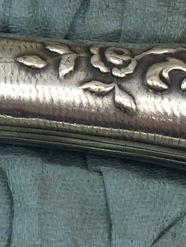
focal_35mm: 209
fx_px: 1496
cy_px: -130
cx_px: -222
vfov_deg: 9.2
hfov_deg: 6.8
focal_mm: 4.15
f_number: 2.2
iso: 25
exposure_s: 1/191
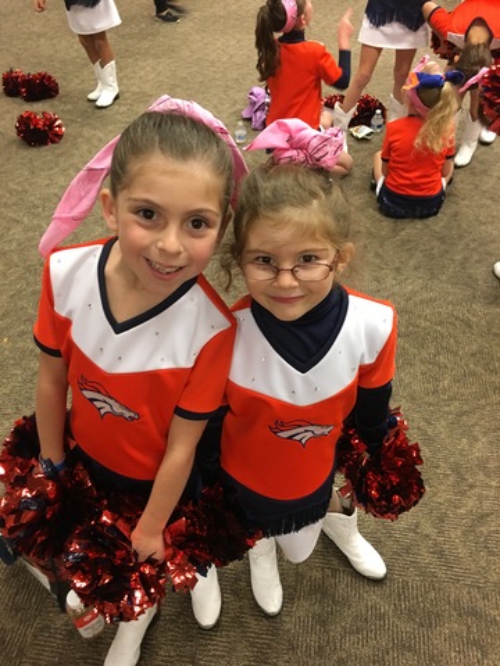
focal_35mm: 29
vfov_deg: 61.7
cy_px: 333
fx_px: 559
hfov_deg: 48.2
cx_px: 250
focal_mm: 4.15
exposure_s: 1/24
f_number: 2.2
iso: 200
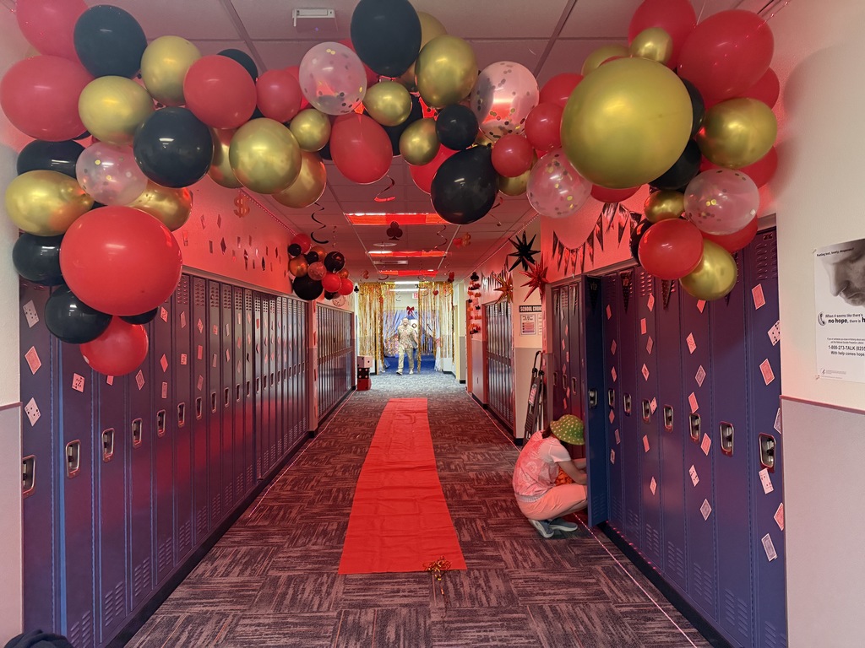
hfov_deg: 71.6
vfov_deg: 56.8
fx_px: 600
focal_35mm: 24
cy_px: 324
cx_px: 432
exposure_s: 1/60
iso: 640
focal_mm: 6.76
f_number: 1.78
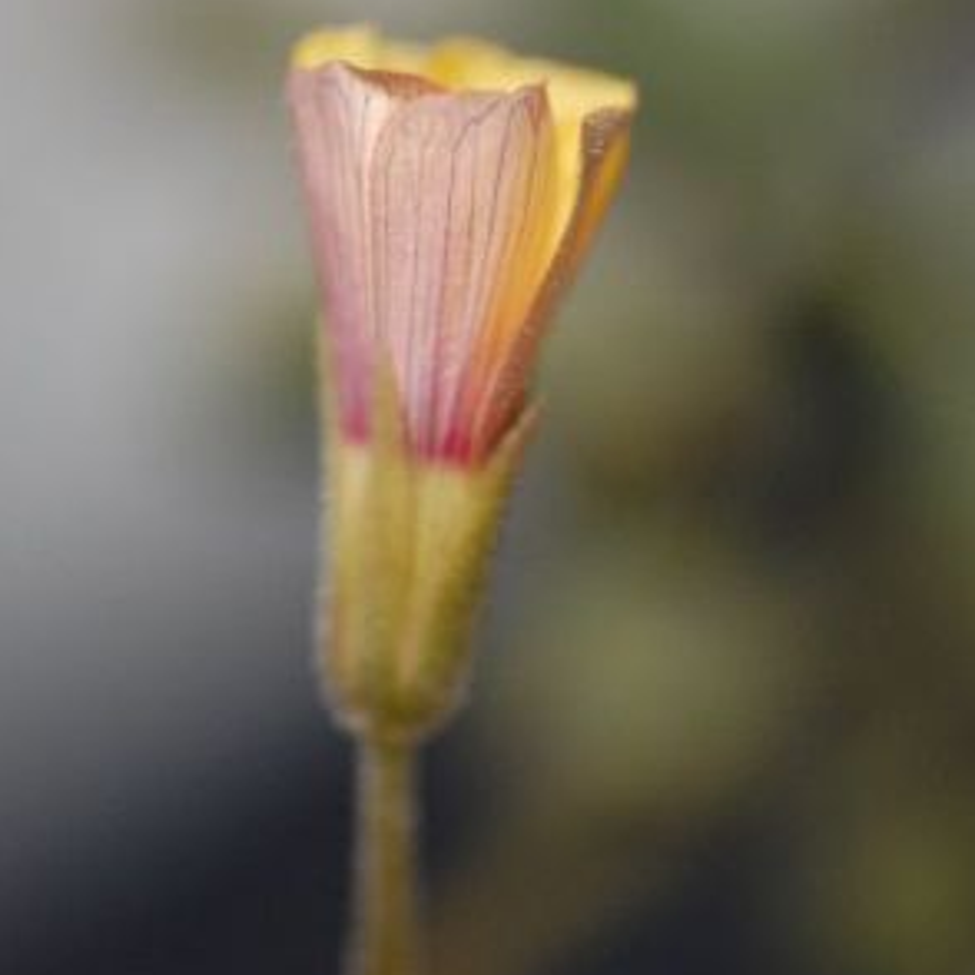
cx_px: 492
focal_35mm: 195
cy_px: 318
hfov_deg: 9.0
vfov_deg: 9.0
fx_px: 6214
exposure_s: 1/320
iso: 400
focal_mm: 90
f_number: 5
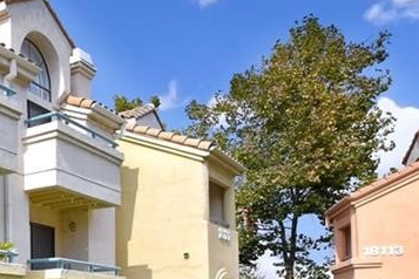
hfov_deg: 33.7
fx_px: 500
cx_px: -119
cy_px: 302
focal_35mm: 43
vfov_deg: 28.5
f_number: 14
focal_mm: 10
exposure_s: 1/800
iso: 1250
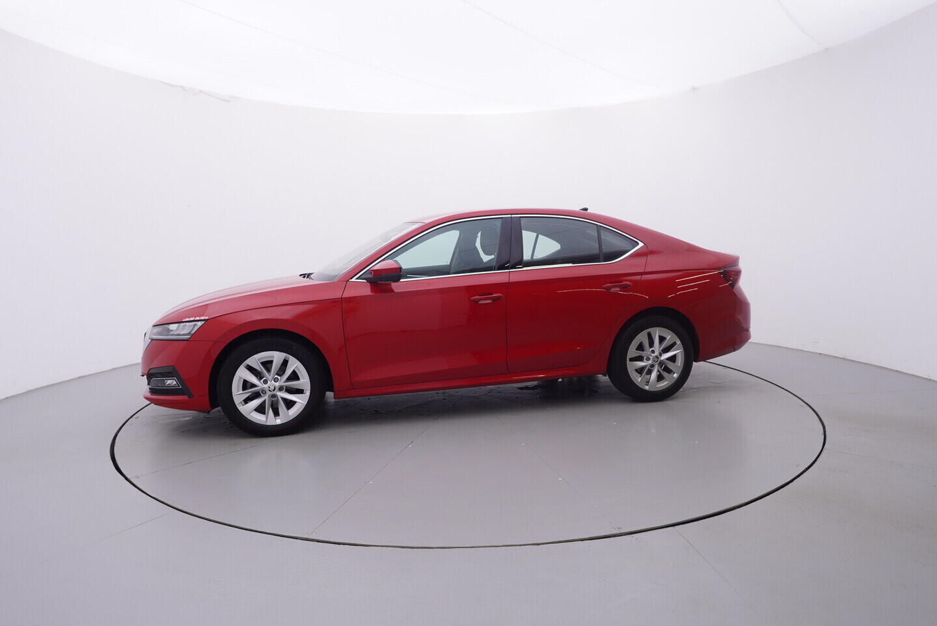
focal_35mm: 22
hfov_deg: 77.3
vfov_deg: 56.2
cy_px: 313
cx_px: 468
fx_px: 586
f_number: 5
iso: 200
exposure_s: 1/80
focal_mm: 15
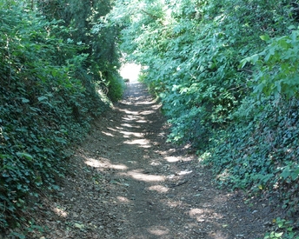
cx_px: 150
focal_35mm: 49
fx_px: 433
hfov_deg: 38.1
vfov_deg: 30.6
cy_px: 156
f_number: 4
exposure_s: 1/30
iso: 320
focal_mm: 20
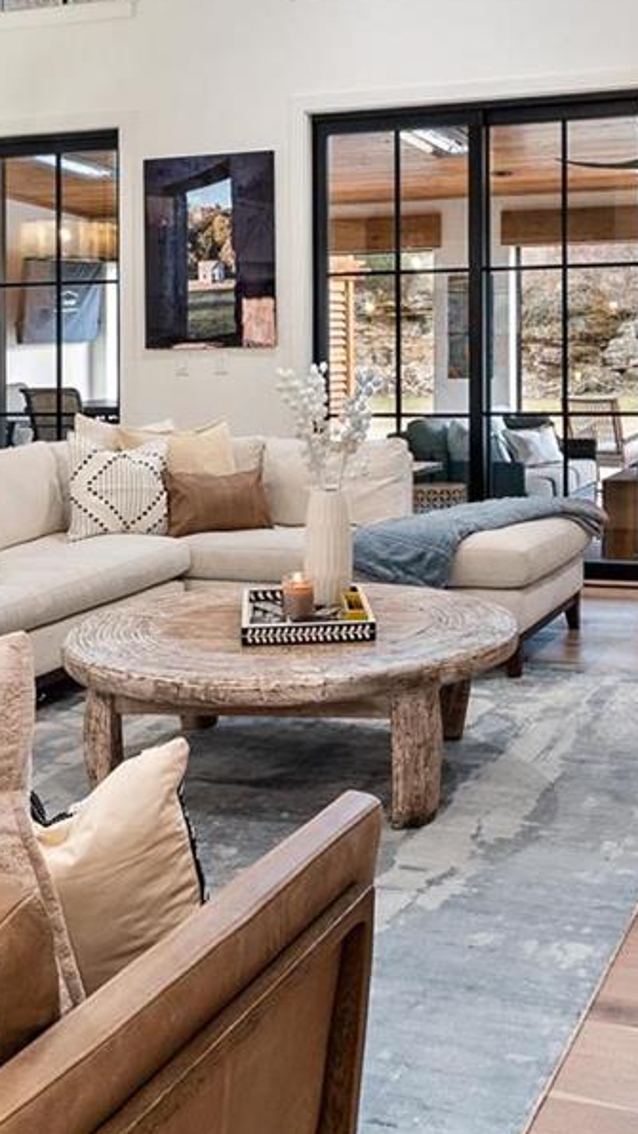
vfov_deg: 44.6
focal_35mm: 45
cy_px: 346
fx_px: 1354
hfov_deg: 26.4
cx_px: 402
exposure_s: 1/8
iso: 400
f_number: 6.3
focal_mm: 8
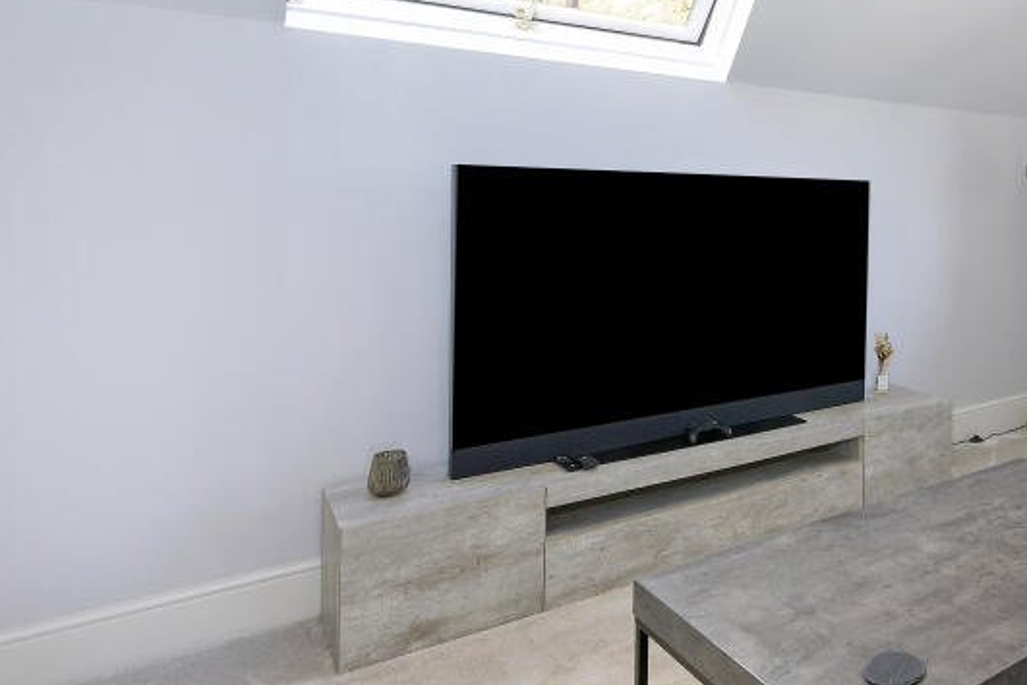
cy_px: 204
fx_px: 770
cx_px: 967
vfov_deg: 46.8
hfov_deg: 55.9
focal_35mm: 27
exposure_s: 1/250
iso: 400
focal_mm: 14
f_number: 7.1
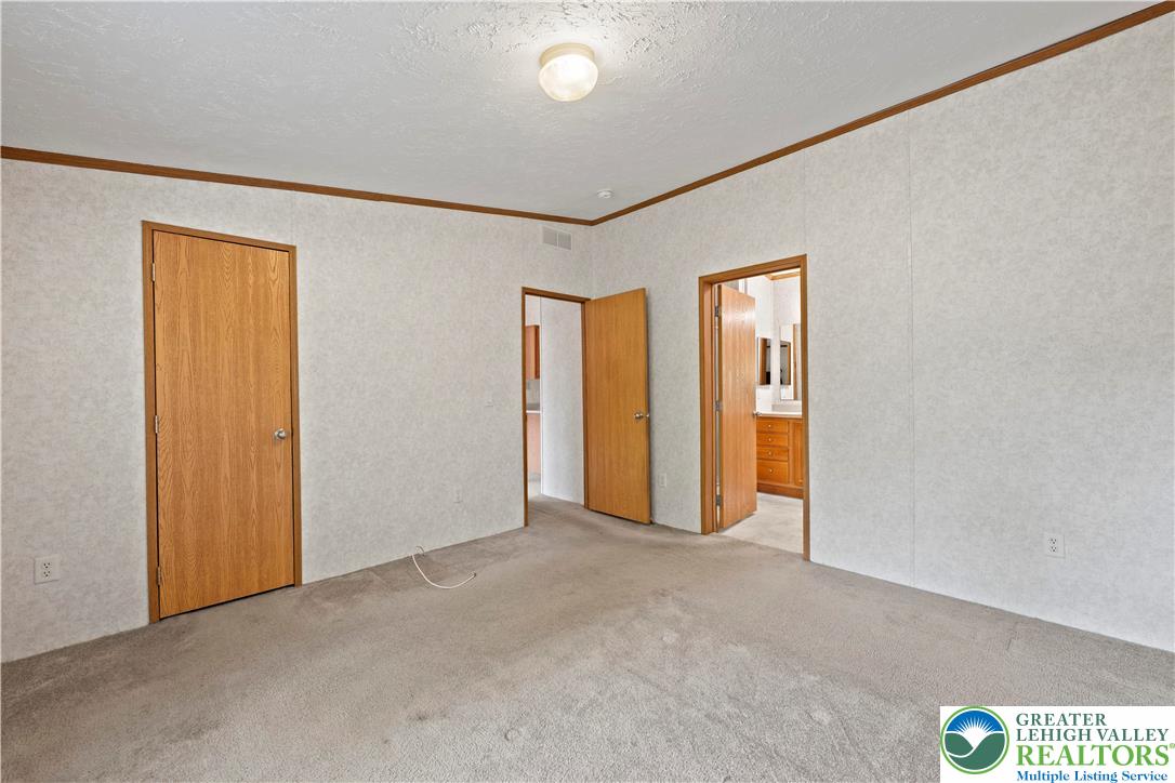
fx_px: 457
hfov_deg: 104.3
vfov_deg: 81.2
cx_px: 588
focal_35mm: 14
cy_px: 392
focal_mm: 14
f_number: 9
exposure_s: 1.3
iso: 320
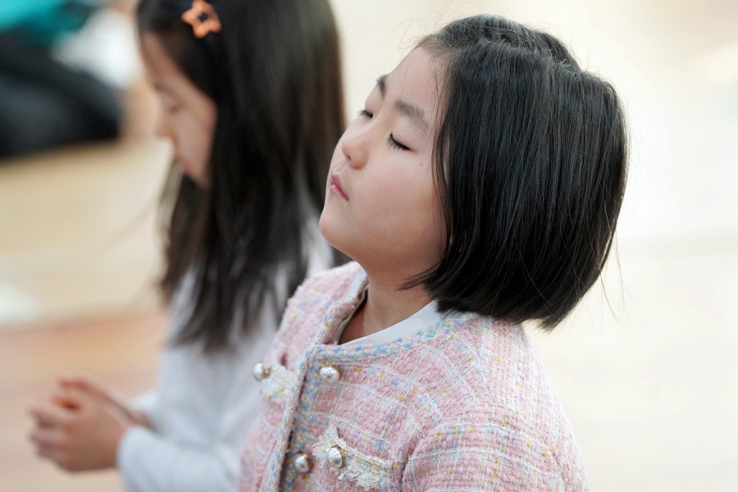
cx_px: 369
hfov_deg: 10.3
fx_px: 4100
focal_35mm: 200
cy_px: 246
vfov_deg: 6.9
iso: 2500
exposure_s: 1/250
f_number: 4
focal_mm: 200
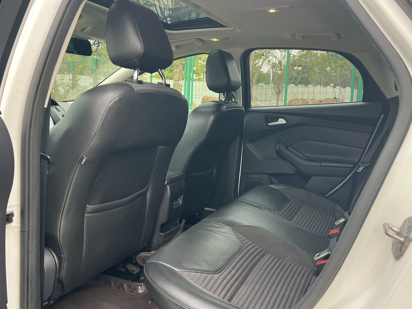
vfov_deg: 46.8
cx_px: 226
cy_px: 147
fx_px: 357
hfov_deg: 59.8
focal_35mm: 30
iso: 80
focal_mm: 5.7
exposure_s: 1/121
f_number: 1.5
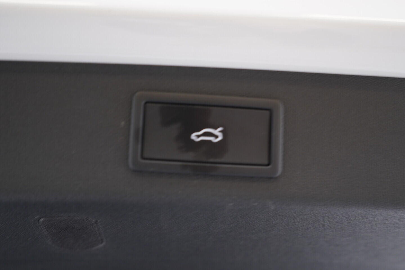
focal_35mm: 36
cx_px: 202
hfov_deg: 53.1
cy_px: 135
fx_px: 405
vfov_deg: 36.9
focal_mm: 24
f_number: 2.8
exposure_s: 1/40
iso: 250
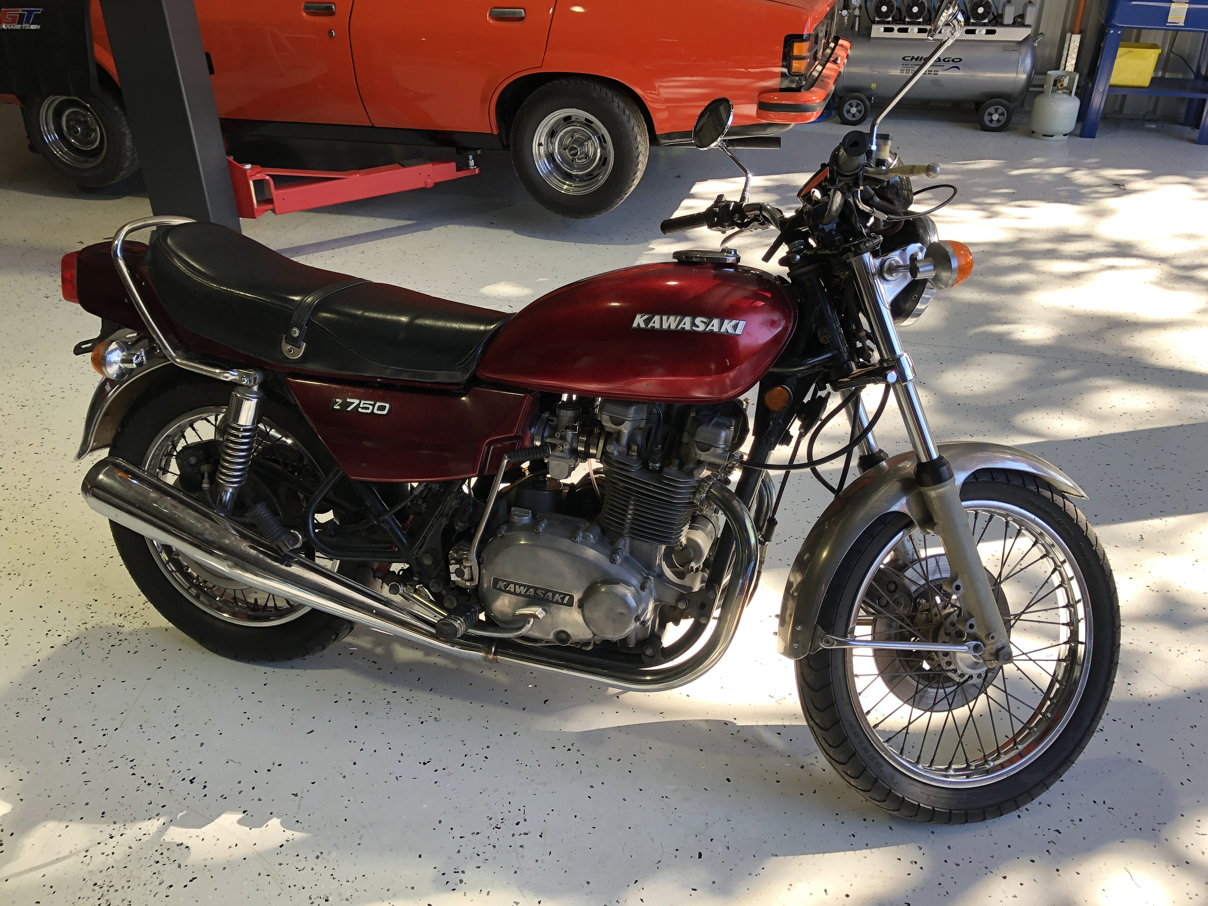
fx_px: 977
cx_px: 604
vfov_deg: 49.7
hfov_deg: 63.4
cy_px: 453
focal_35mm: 28
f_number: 1.8
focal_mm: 4
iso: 32
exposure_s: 1/120
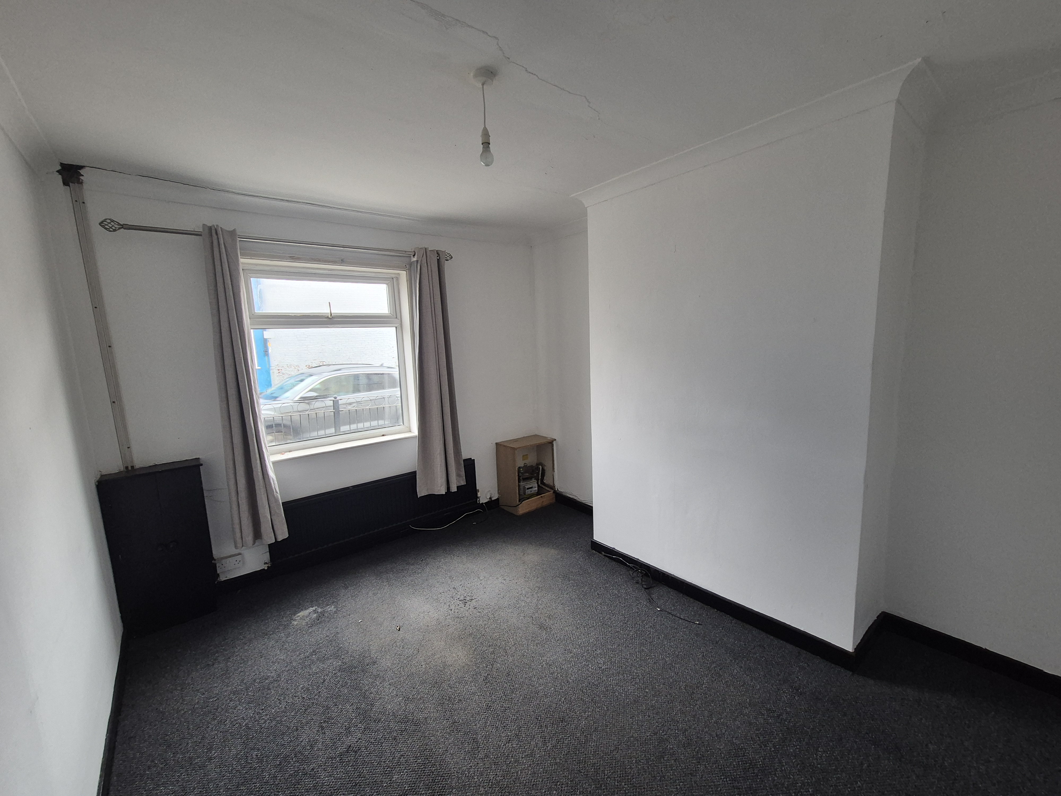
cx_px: 530
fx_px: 398
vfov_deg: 89.9
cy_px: 398
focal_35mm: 13
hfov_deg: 106.2
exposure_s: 1/50
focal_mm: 2.2
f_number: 2.2
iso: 200
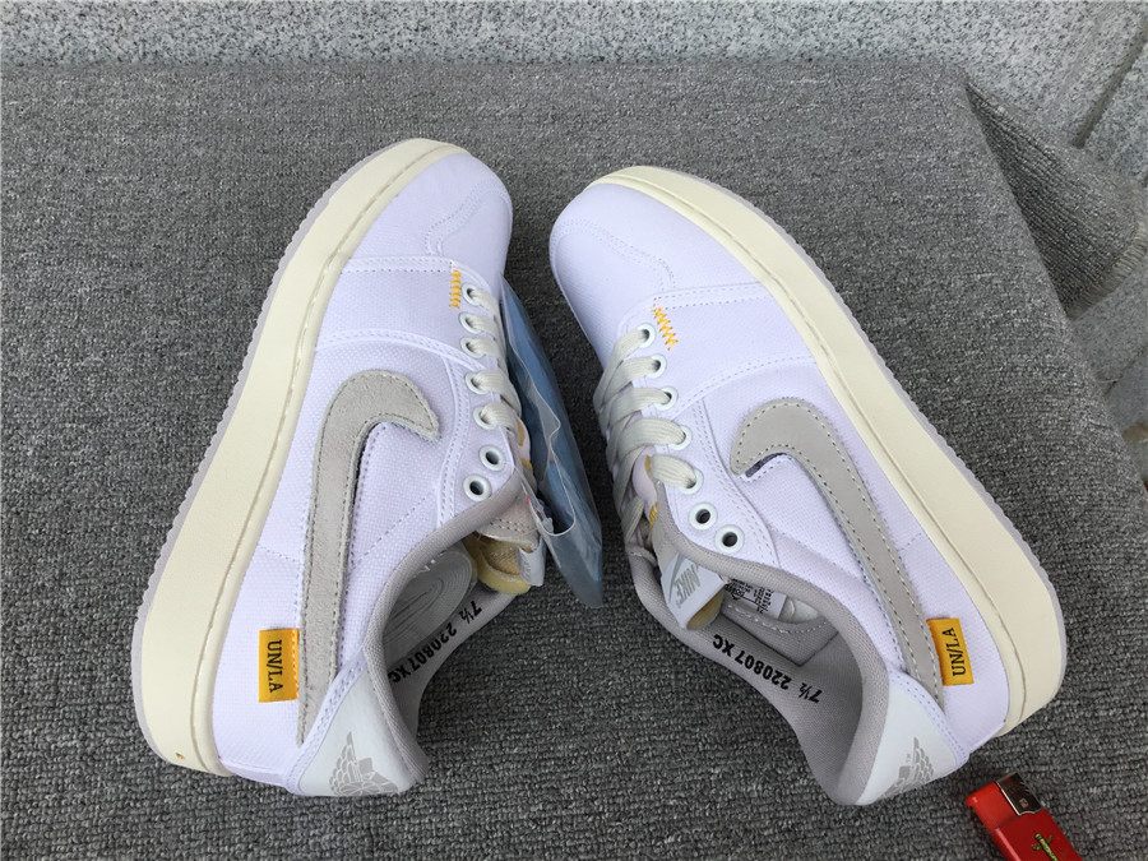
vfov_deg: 45.4
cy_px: 430
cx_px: 574
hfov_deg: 58.4
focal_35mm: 31
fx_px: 1028
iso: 25
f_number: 2.4
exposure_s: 1/394
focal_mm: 3.3
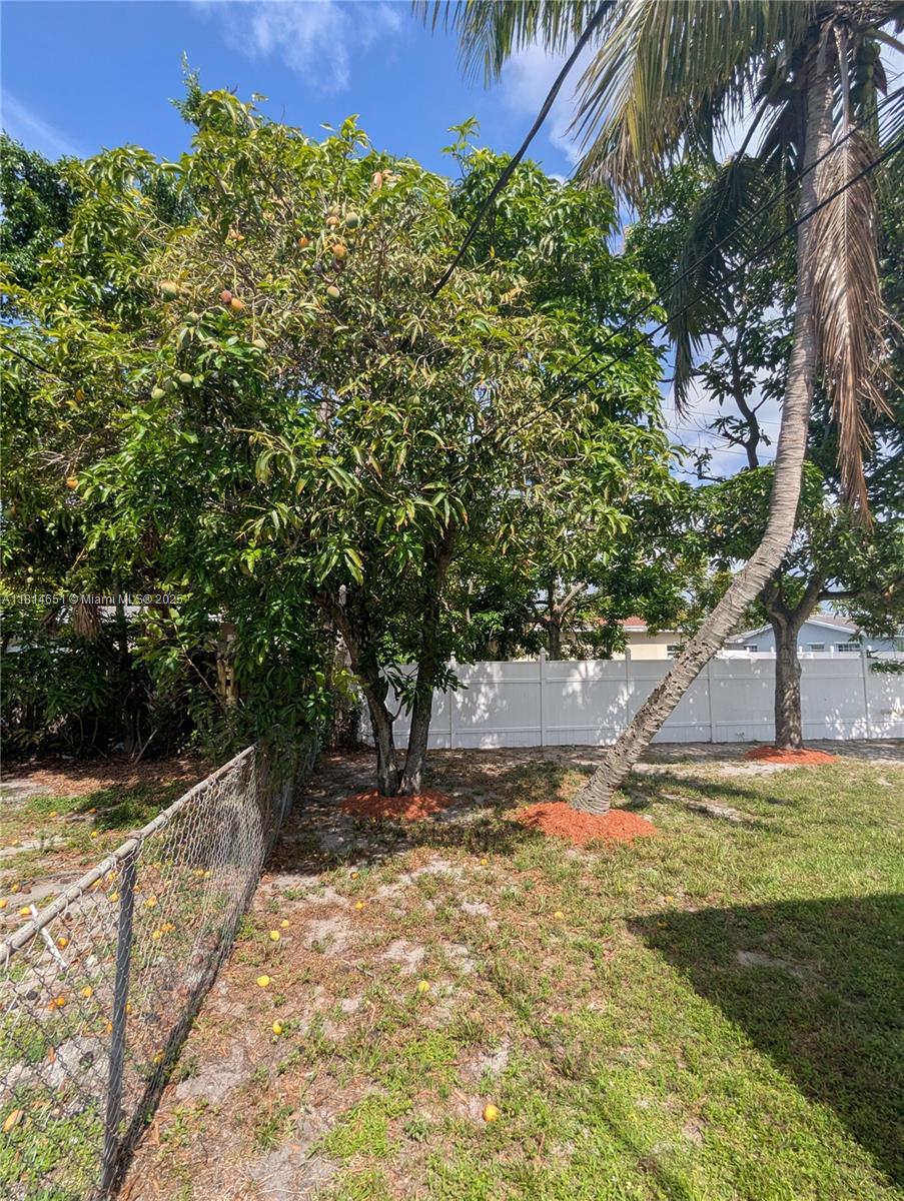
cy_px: 600
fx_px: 556
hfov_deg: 78.2
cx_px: 452
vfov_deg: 94.4
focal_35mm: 16
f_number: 2.2
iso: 44
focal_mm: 2.35
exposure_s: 1/1368
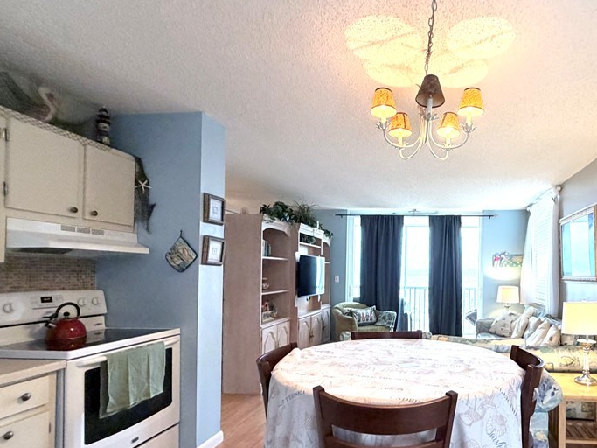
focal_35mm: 21
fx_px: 362
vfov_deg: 62.8
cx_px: 418
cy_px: 270
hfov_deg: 75.4
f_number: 2.2
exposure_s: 1/60
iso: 250
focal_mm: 2.22
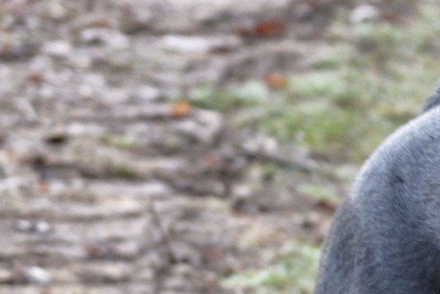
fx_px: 10640
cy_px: 562
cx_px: 729
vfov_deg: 1.6
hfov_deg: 2.4
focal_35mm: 870
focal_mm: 125
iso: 1600
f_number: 4.8
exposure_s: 1/320
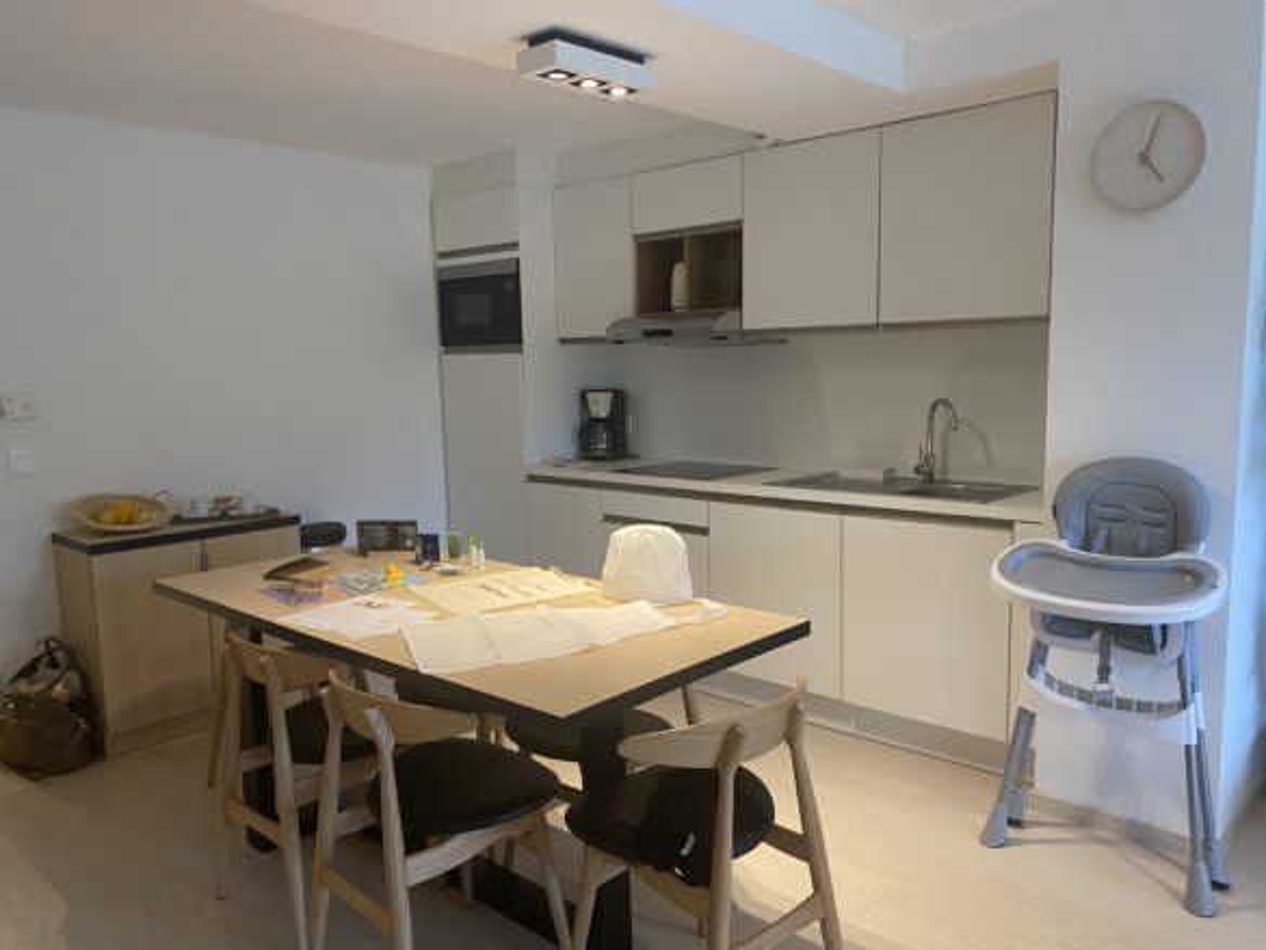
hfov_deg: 67.3
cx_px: 633
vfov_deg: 53.1
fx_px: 951
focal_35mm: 26
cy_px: 475
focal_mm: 4.25
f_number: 1.8
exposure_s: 1/50
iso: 160
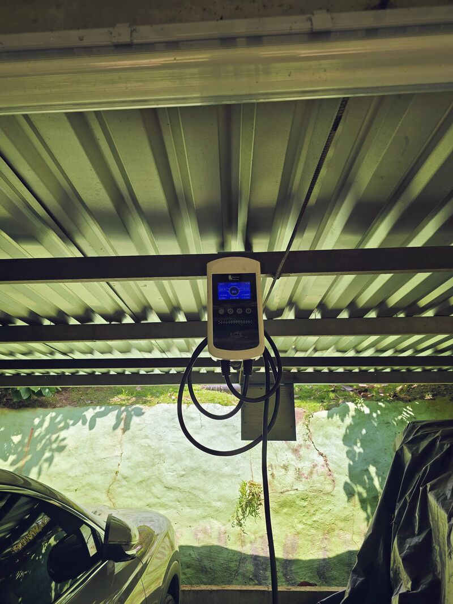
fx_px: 401
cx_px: 226
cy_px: 302
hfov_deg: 58.9
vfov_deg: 73.9
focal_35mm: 23
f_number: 1.7
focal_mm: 6.3
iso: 12
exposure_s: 1/313
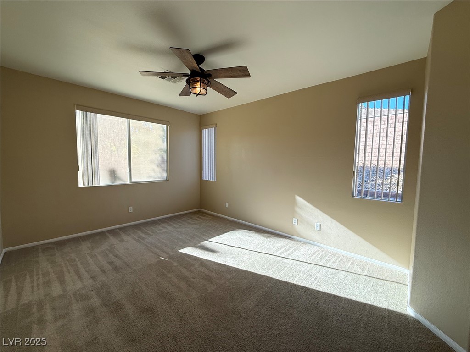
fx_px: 190
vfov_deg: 85.7
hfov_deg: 102.1
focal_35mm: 14
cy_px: 176
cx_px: 235
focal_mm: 2.22
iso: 50
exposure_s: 1/121
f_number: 2.2
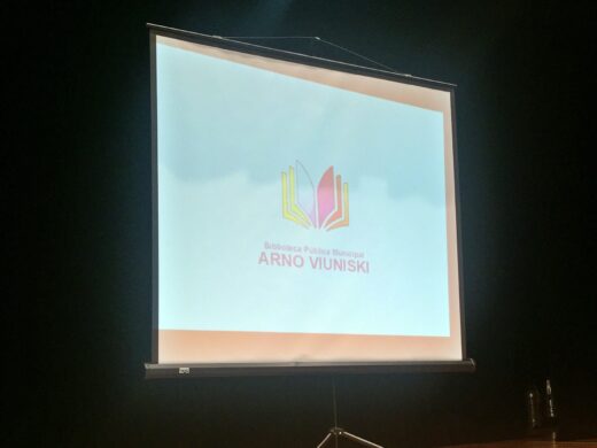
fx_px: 500
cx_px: 298
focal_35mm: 29
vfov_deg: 48.2
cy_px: 224
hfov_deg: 61.7
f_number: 2.2
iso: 50
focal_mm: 4.15
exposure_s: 1/120
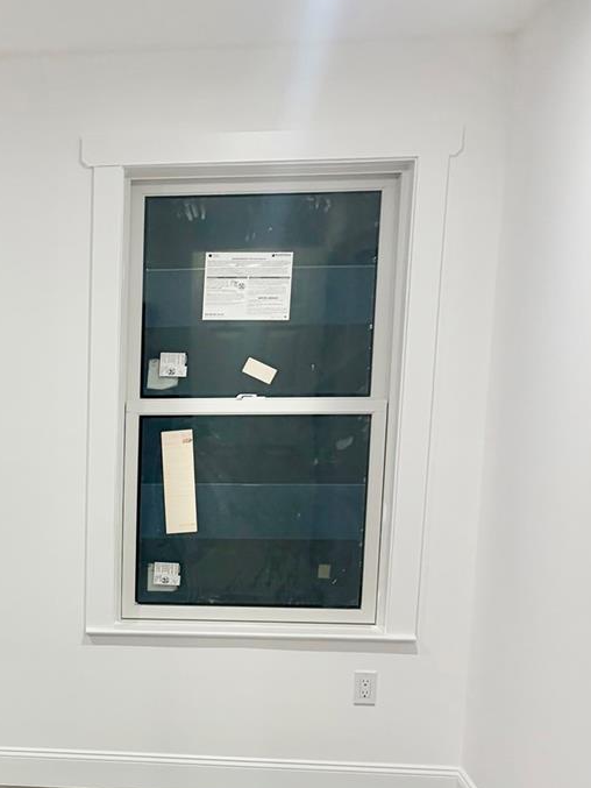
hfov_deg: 23.3
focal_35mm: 59
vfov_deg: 31.9
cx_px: -63
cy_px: 615
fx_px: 1343
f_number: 1.6
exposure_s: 1/60
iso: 80
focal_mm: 5.96
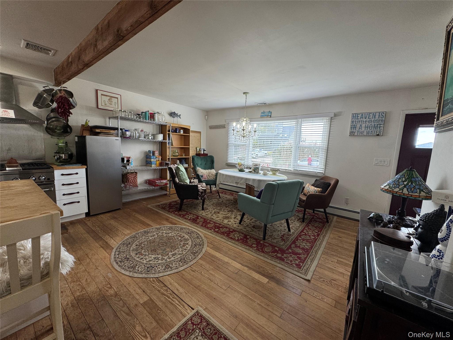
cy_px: 170
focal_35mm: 14
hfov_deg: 102.1
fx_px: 183
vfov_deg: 85.7
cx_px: 226
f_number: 2.2
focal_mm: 2.22
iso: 80
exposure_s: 1/120
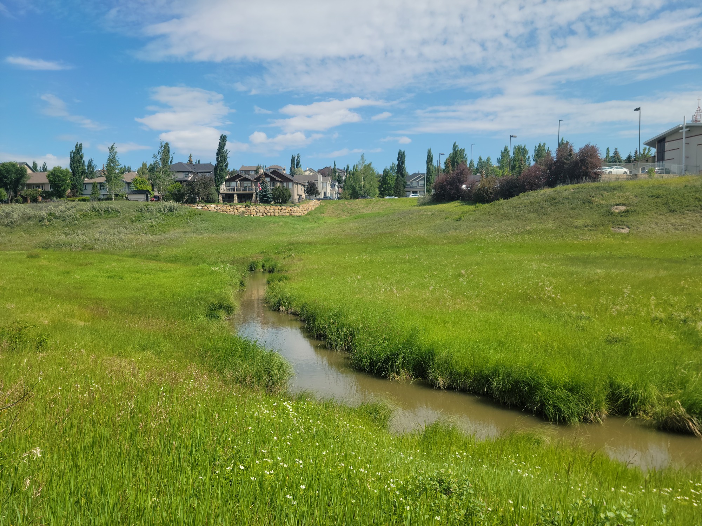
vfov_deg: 49.7
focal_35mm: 28
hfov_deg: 63.4
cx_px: 351
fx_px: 568
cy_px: 263
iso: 25
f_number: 2
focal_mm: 5.9
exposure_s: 1/932
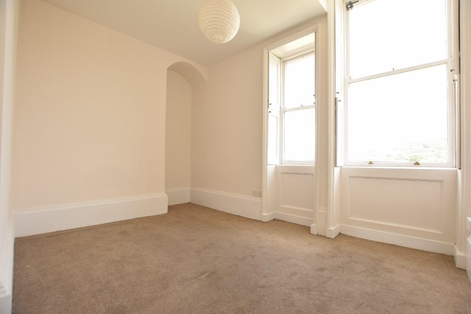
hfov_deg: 100.4
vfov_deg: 77.3
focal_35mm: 15
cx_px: 236
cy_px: 157
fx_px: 196
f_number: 4.5
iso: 100
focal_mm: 10
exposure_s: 1/50
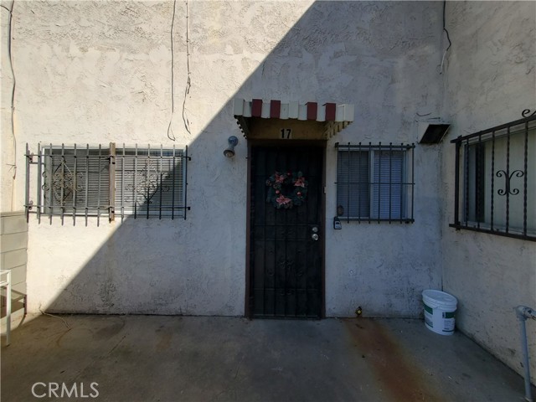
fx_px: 201
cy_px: 201
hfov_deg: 106.2
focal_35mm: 13
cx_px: 268
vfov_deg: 89.9
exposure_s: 1/1005
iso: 50
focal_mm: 1.8
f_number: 2.2
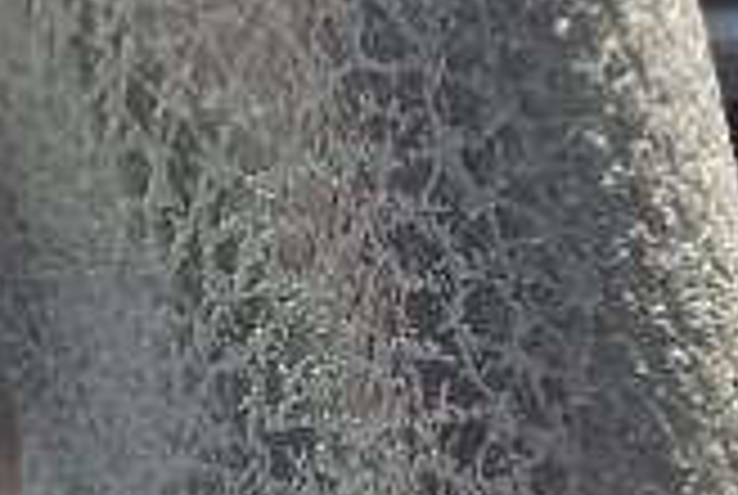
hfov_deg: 10.5
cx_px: -842
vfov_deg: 7.1
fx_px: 3594
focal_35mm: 175
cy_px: 1426
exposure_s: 1/120
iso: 50
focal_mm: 3.58
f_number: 1.9
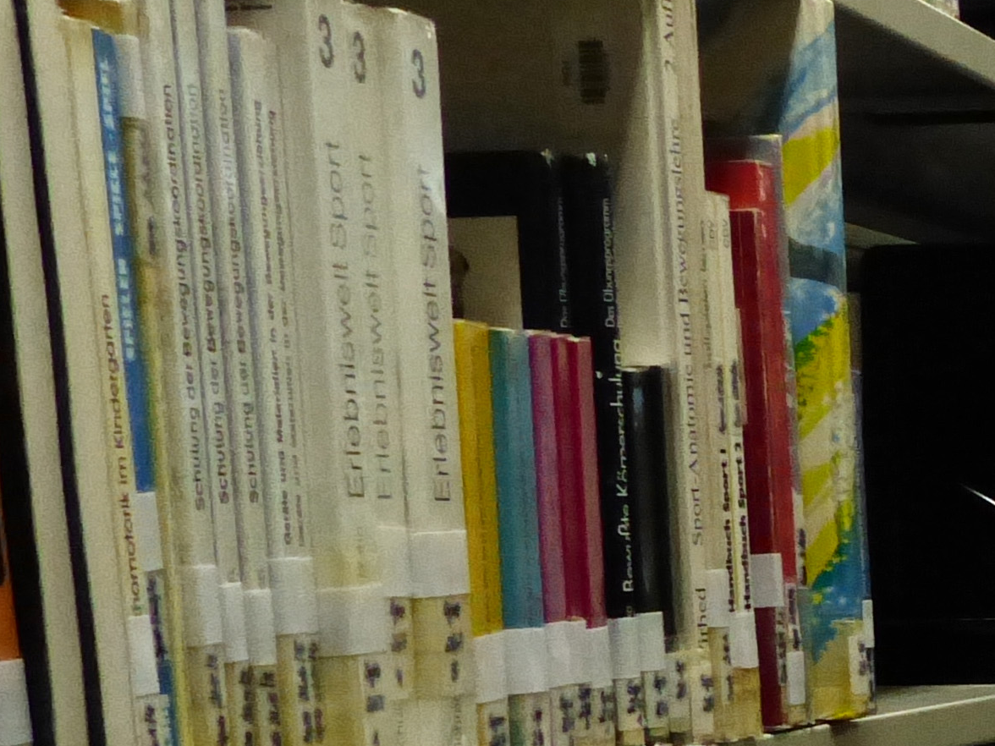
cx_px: 1676
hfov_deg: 18.9
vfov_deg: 17.1
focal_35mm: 85
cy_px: 694
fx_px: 2443
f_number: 3.5
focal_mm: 4.5
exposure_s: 1/100
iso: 800
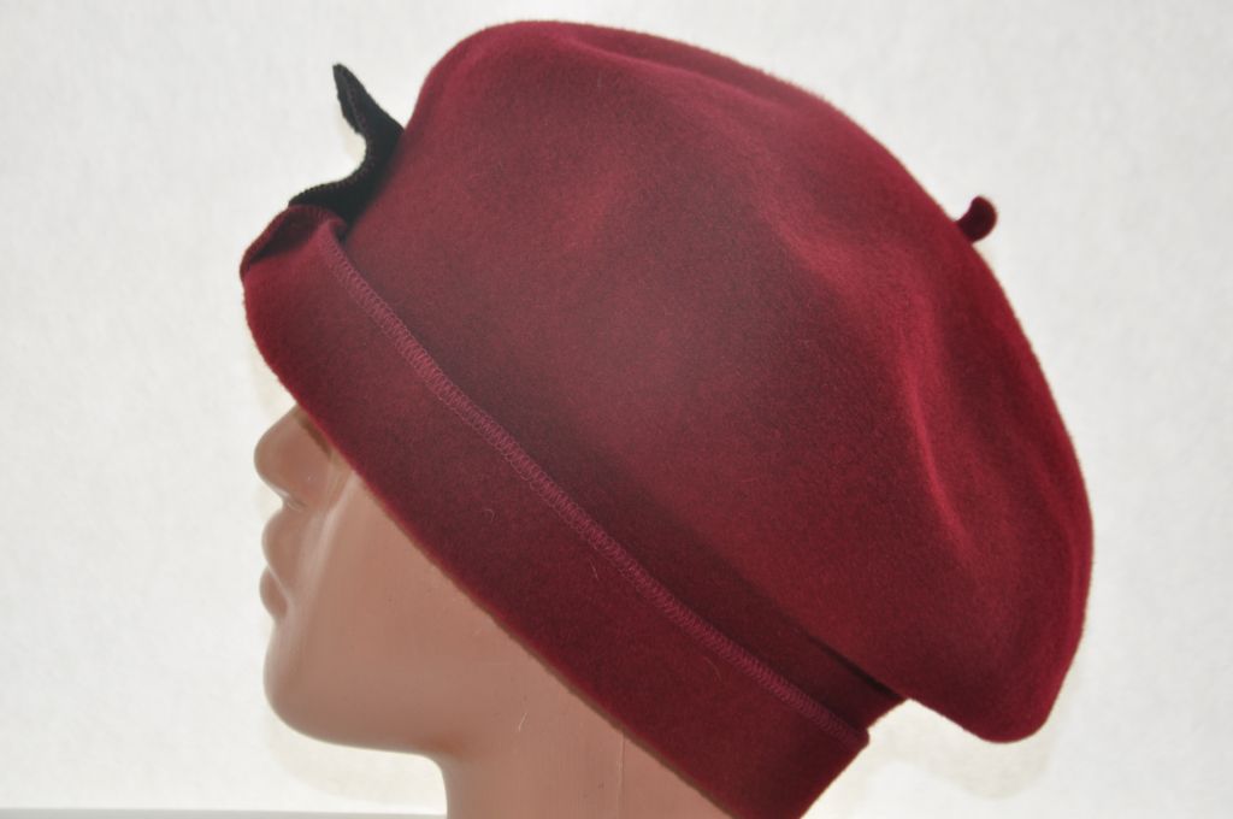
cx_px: 616
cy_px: 410
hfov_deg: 21.9
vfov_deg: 14.7
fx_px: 3181
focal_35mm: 93
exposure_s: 1/200
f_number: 8
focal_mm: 62
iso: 200
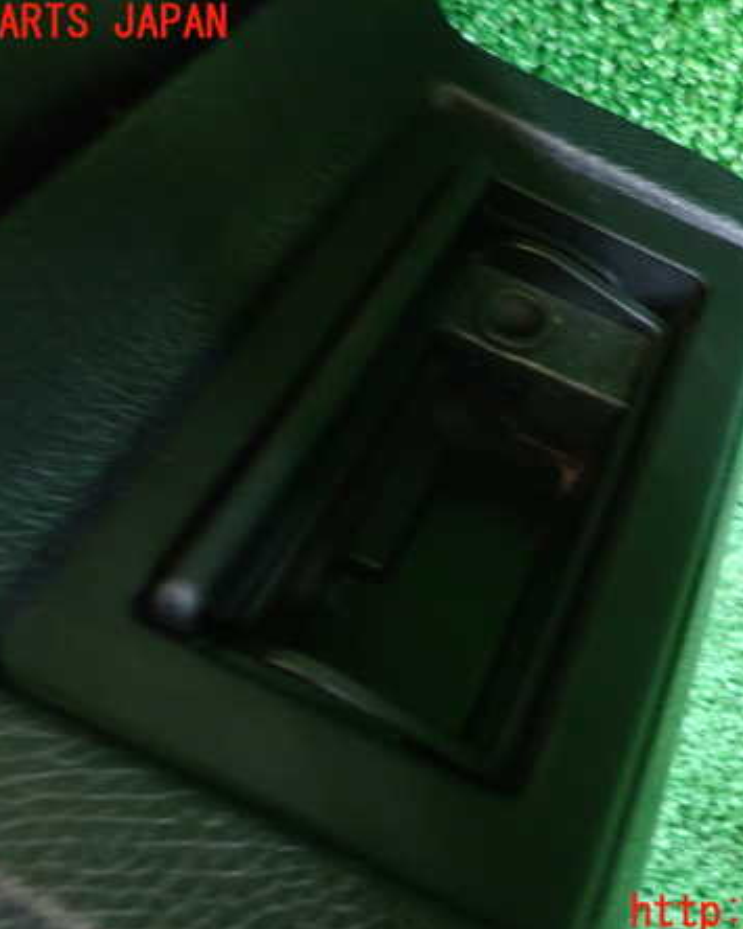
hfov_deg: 44.1
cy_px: 469
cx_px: 475
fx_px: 907
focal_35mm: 33
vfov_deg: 54.2
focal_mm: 4.5
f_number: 2
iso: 800
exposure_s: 1/10
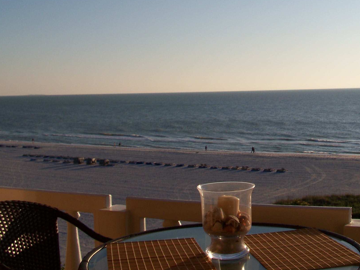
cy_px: 75
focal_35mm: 53
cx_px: 245
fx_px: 551
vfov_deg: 27.2
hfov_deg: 35.8
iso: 64
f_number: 4
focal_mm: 5.85
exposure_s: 1/1250
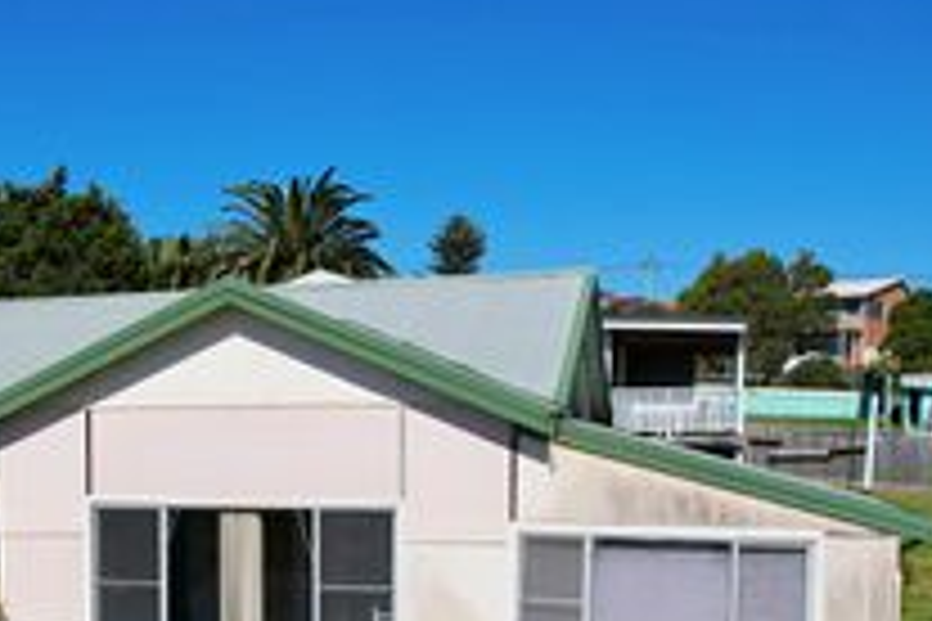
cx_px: 230
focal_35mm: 50
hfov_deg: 38.5
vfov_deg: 25.9
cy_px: 583
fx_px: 1294
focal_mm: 8.4
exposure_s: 1/4000
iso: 200
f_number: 2.8
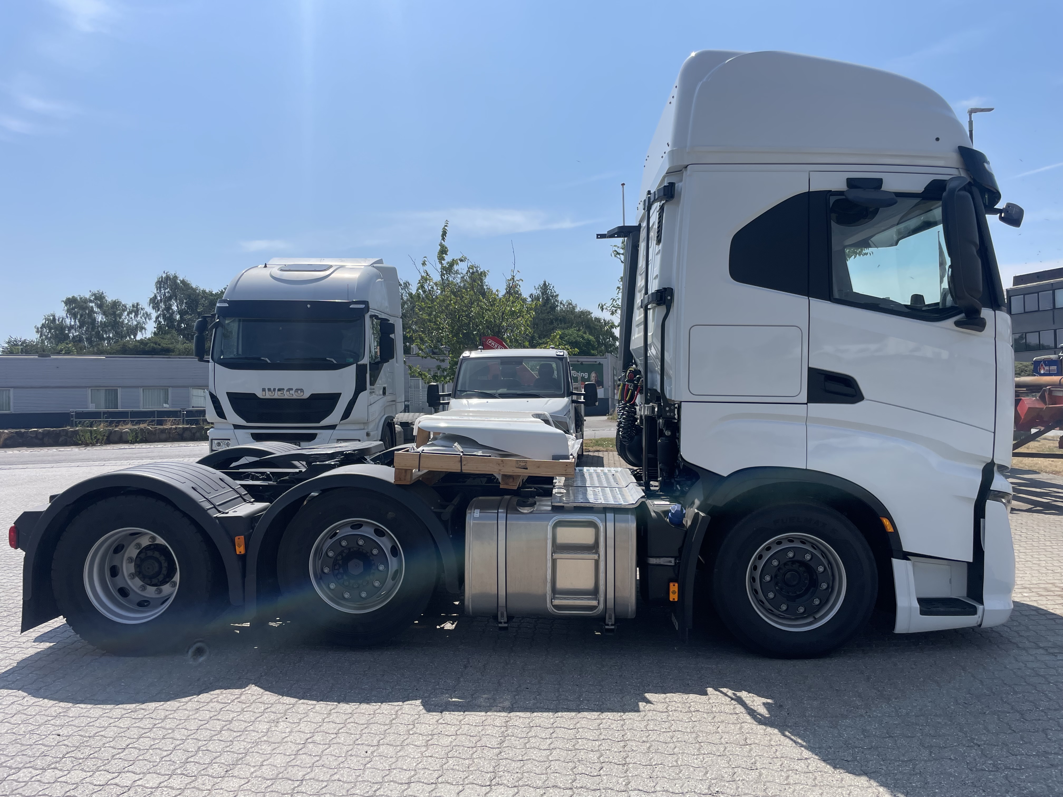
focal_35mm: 26
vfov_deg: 53.1
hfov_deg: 67.3
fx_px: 798
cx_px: 532
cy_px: 398
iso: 32
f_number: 1.6
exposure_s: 1/5291
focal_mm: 4.2
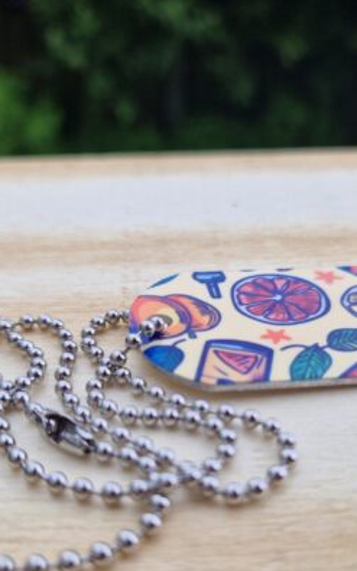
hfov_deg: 34.4
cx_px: 192
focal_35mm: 37
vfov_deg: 52.3
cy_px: 347
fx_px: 576
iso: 50
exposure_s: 1/282
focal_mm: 5.4
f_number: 1.8
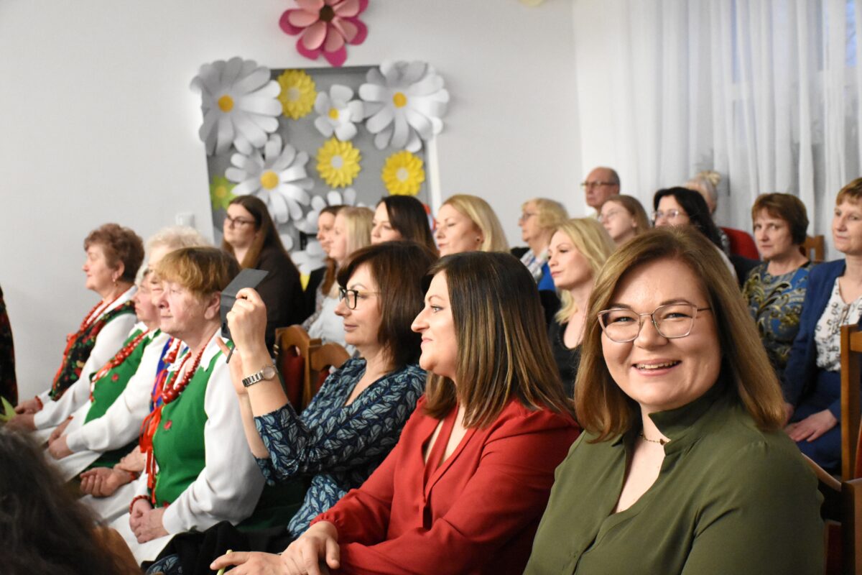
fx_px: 1221
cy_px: 288
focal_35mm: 51
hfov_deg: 38.9
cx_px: 431
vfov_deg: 26.5
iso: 8000
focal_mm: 34
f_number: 4.2
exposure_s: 1/125
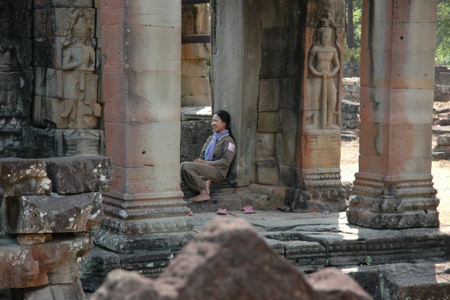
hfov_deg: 19.5
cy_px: 150
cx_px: 225
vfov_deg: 13.0
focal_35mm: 105
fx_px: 1312
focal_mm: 70
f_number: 5.6
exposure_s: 1/125
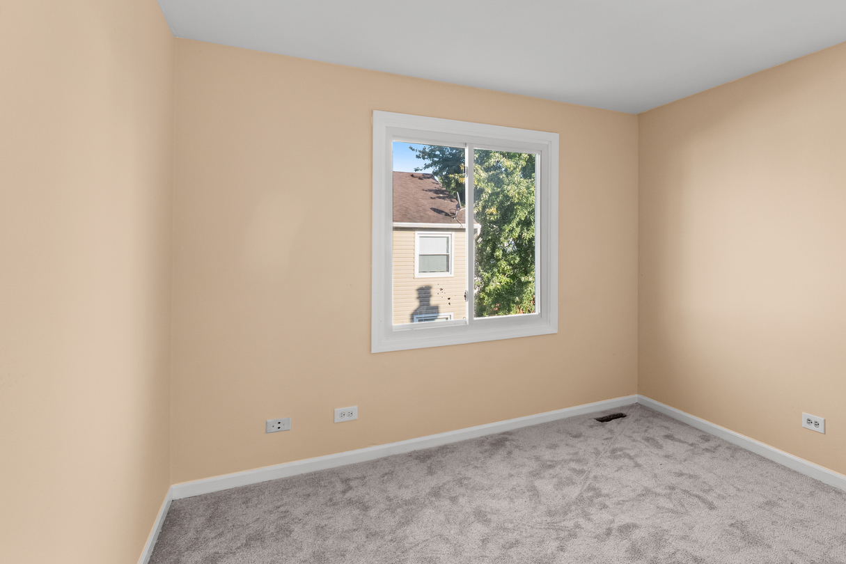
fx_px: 470
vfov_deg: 61.8
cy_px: 259
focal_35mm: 20
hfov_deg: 81.6
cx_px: 553
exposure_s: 1/4
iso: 250
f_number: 9
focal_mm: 10
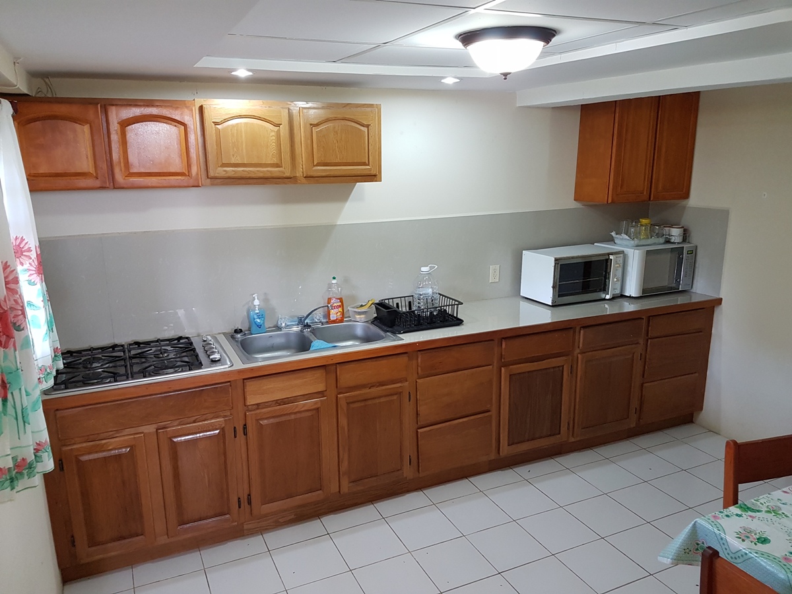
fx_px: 595
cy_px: 297
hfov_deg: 67.3
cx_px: 396
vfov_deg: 53.1
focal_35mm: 26
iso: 160
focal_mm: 4.2
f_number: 1.7
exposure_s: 1/24
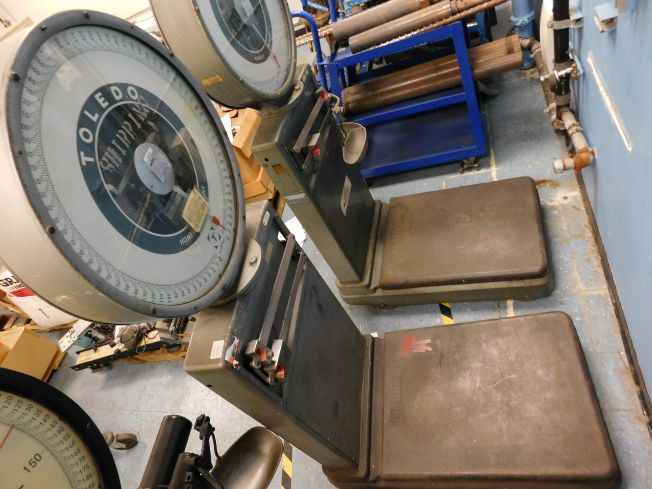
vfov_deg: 58.9
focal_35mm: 23
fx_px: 433
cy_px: 244
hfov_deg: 73.9
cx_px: 326
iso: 400
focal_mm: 4
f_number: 3
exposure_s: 1/20
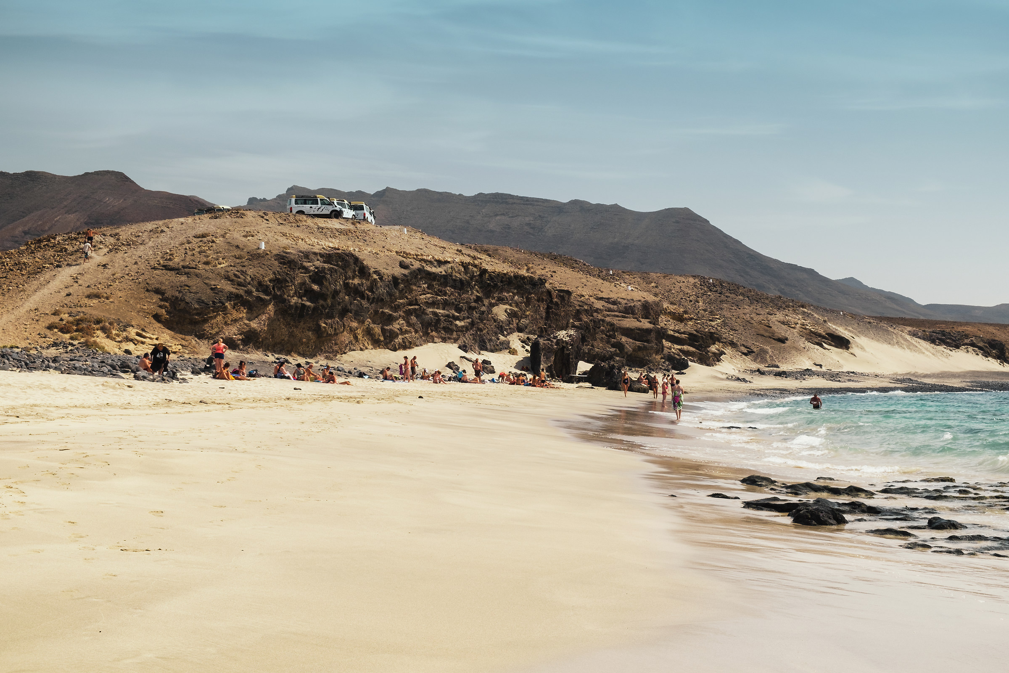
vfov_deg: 26.5
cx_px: 504
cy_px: 336
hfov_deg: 38.9
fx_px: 1429
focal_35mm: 51
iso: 200
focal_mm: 34.3
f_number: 10
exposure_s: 1/75
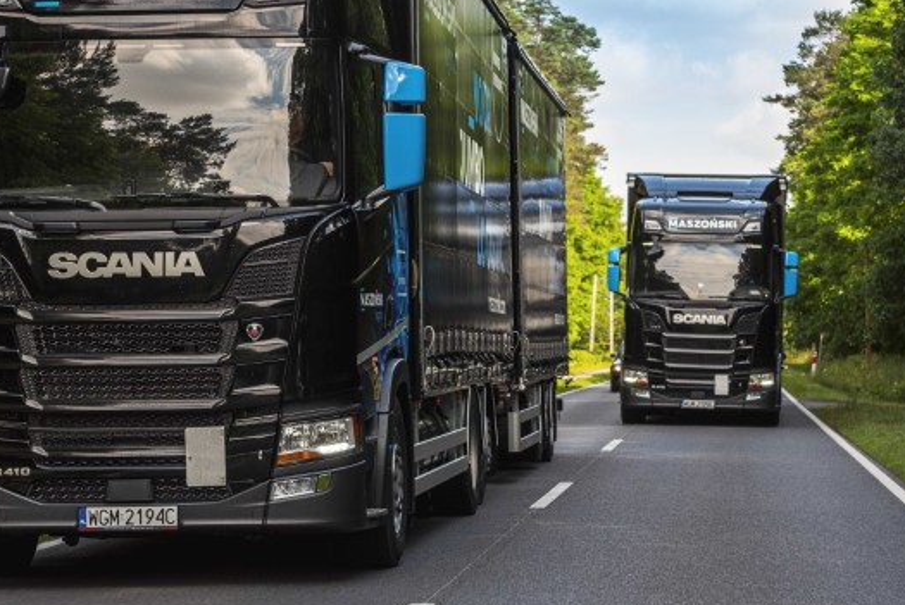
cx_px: 491
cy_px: 235
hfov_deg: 17.0
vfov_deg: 11.4
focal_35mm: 120
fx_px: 3019
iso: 250
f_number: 4.5
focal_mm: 70
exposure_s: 1/125
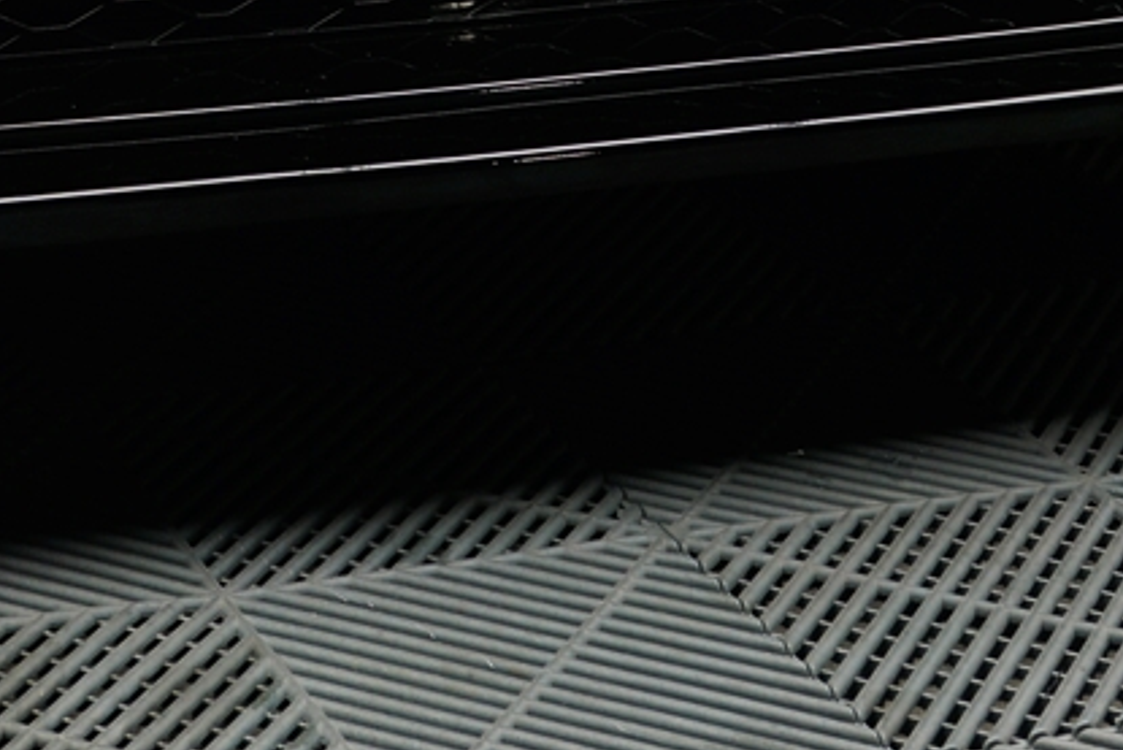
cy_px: -991
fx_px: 4212
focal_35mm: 135
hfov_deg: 14.9
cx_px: -16
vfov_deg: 9.2
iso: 100
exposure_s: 1/60
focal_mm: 28
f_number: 4
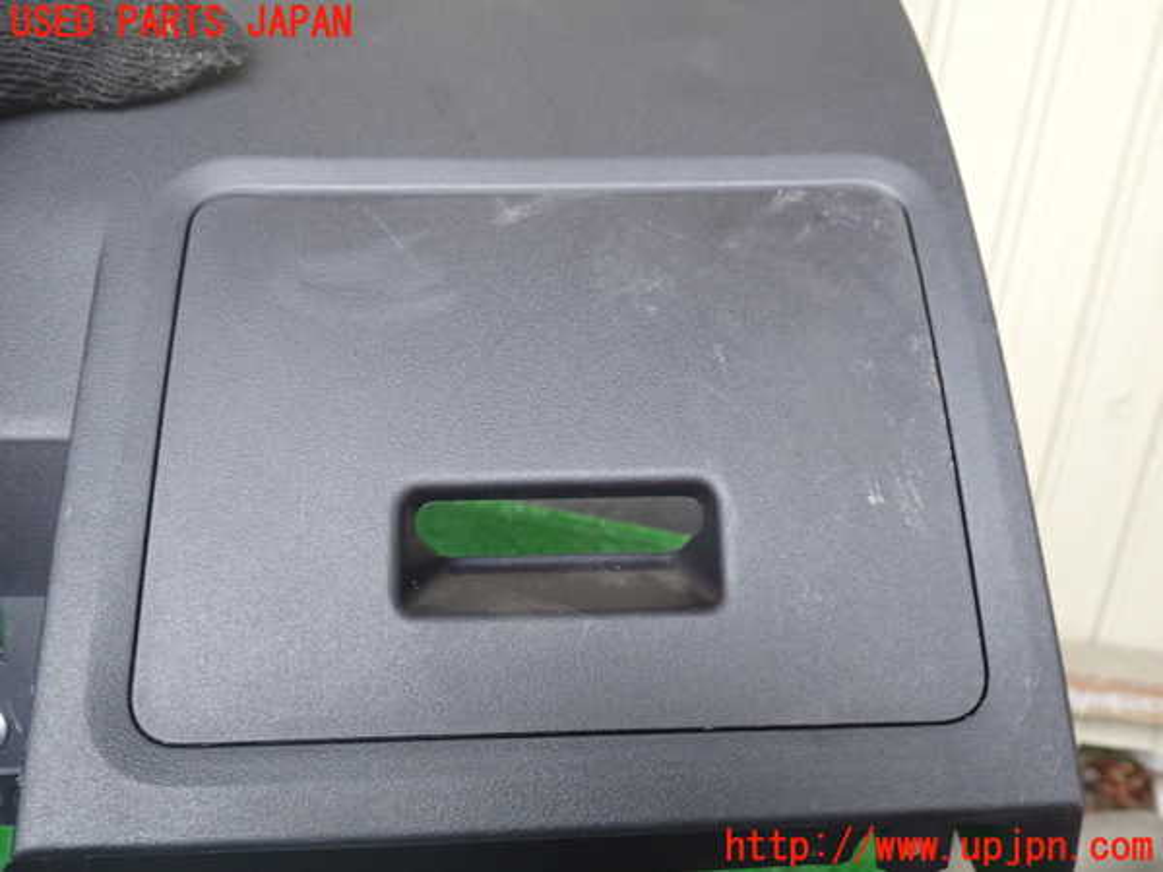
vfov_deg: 46.8
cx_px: 582
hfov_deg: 60.0
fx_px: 1008
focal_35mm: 30
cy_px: 436
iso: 320
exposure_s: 1/30
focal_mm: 5.4
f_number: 2.3
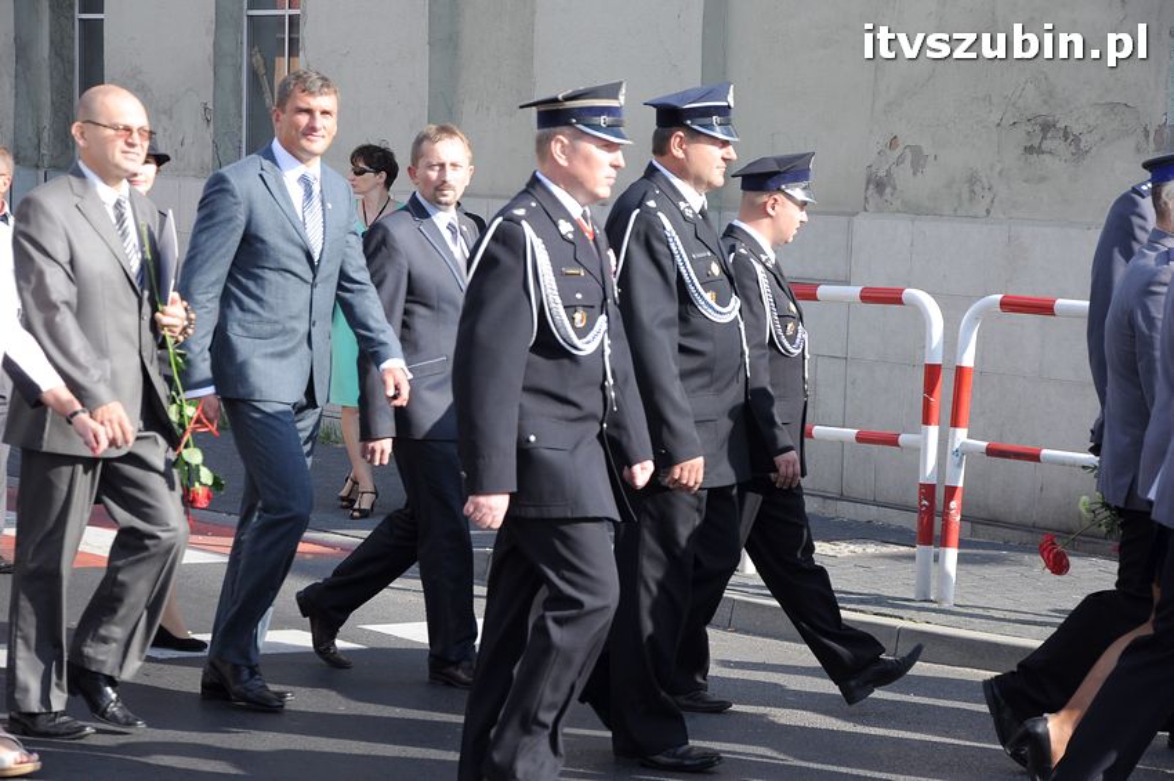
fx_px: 3421
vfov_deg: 13.0
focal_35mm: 105
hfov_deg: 19.5
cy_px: 390
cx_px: 587
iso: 400
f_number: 6.3
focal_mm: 70
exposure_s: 1/640
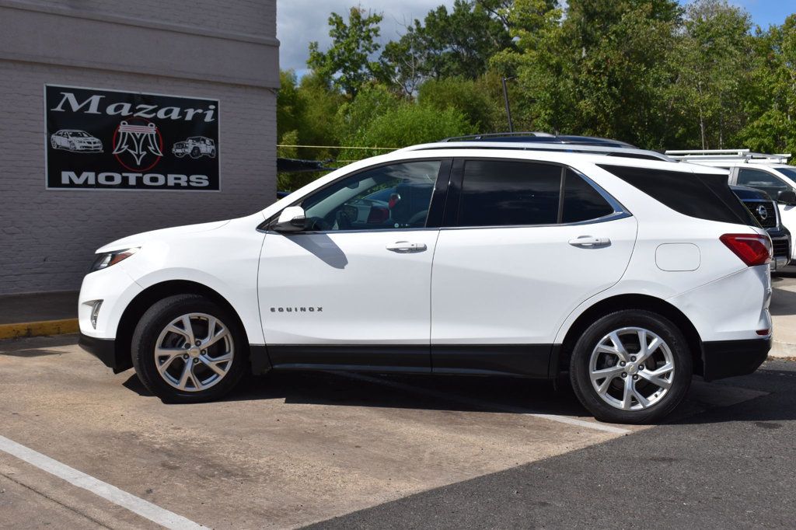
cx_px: 398
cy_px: 265
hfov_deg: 43.6
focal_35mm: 45
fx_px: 995
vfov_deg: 29.8
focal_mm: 30
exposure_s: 1/1000
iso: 200
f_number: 10
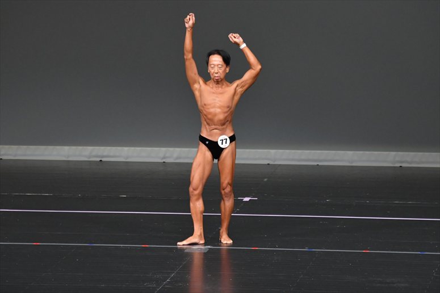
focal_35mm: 300
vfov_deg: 4.6
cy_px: 146
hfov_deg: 6.9
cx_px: 220
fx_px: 3665
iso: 4000
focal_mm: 200
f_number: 5.6
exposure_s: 1/400
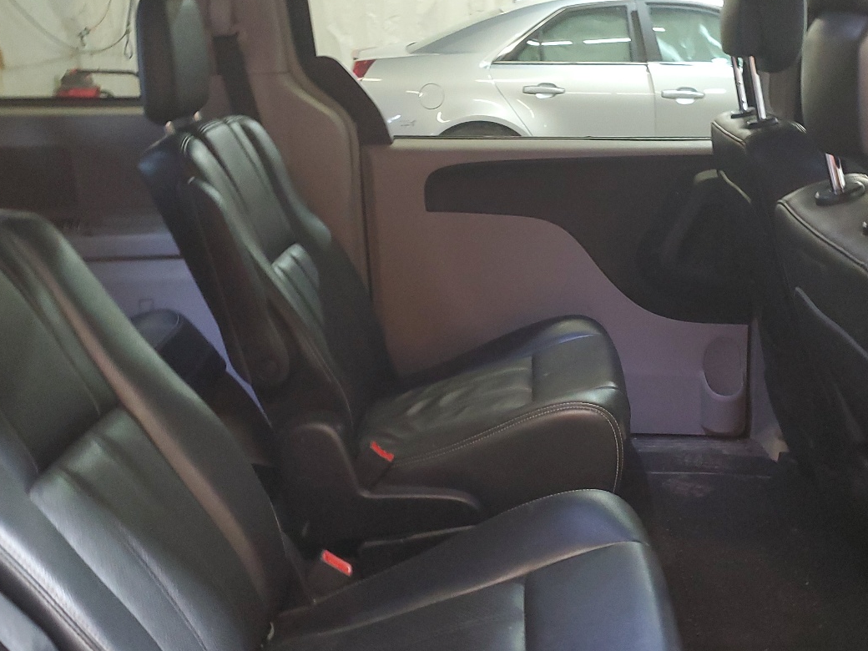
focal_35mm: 40
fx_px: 1003
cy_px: 330
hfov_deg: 46.5
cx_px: 523
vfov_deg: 36.0
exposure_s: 1/20
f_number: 1.5
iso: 299
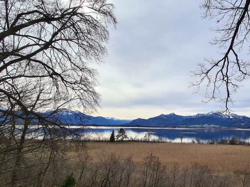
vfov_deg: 65.4
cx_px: 189
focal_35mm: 20
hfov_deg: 75.6
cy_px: 112
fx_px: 144
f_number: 2.2
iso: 64
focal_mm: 2.2
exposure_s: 1/2416
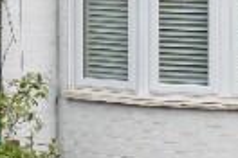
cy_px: -198
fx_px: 1593
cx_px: -413
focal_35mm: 241
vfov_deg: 5.5
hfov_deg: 7.7
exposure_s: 1/500
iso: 400
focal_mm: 21
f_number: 8
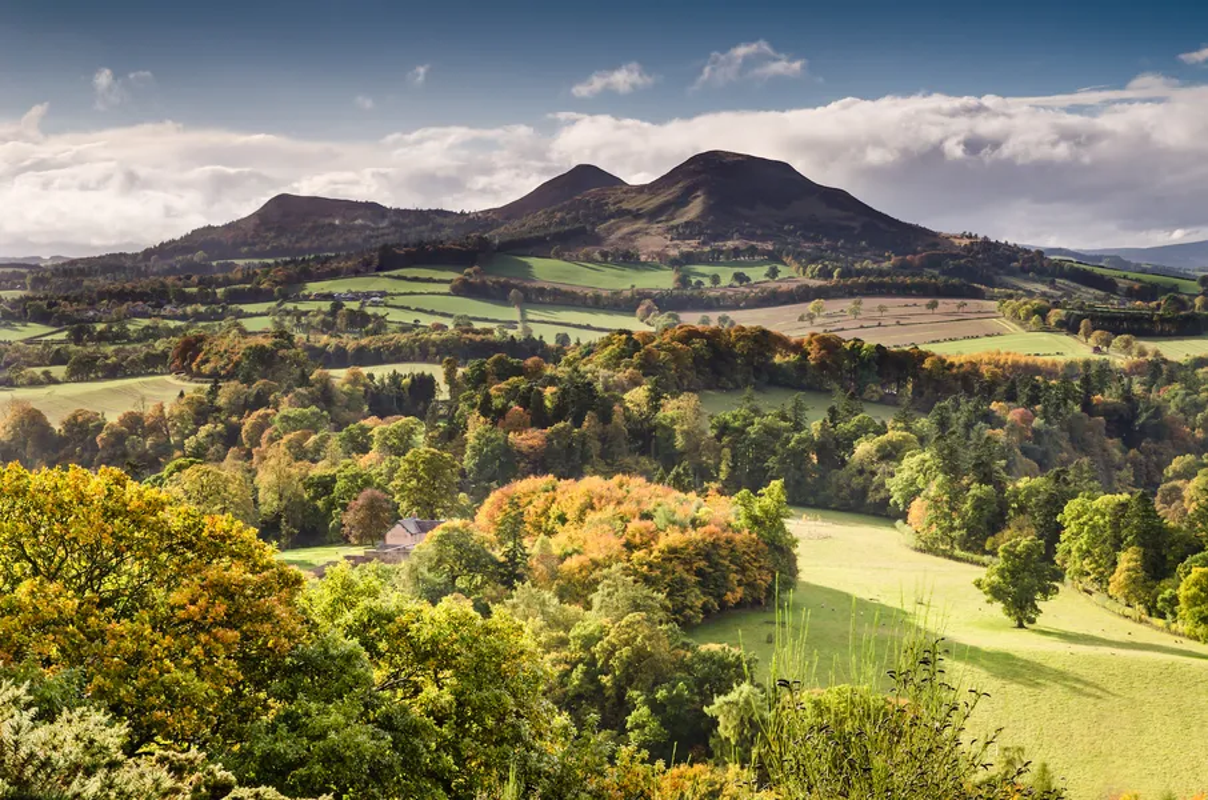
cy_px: 400
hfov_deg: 29.9
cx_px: 604
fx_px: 2260
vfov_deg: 20.1
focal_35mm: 68
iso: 100
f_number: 11
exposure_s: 1/20
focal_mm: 45
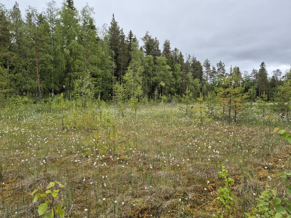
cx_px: 146
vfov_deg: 58.9
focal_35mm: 23
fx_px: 193
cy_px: 109
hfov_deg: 73.9
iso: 25
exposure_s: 1/270
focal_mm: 5.4
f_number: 1.8
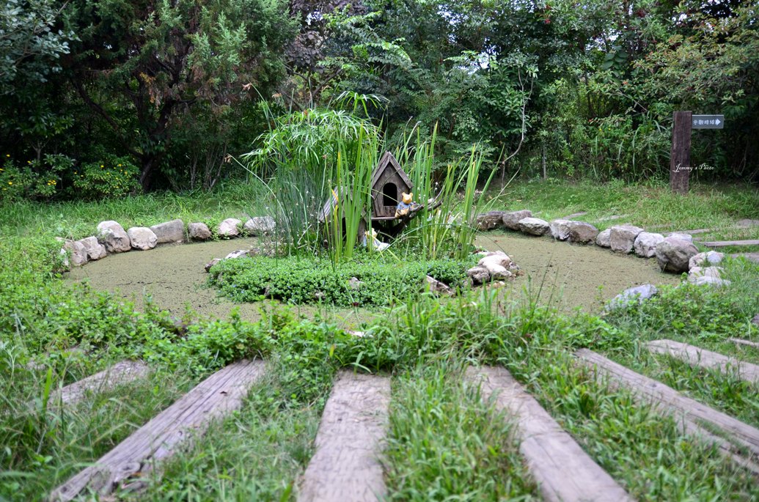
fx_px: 631
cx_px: 380
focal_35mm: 30
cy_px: 251
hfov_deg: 62.0
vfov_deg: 43.4
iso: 100
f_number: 2.8
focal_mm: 20
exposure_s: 1/400
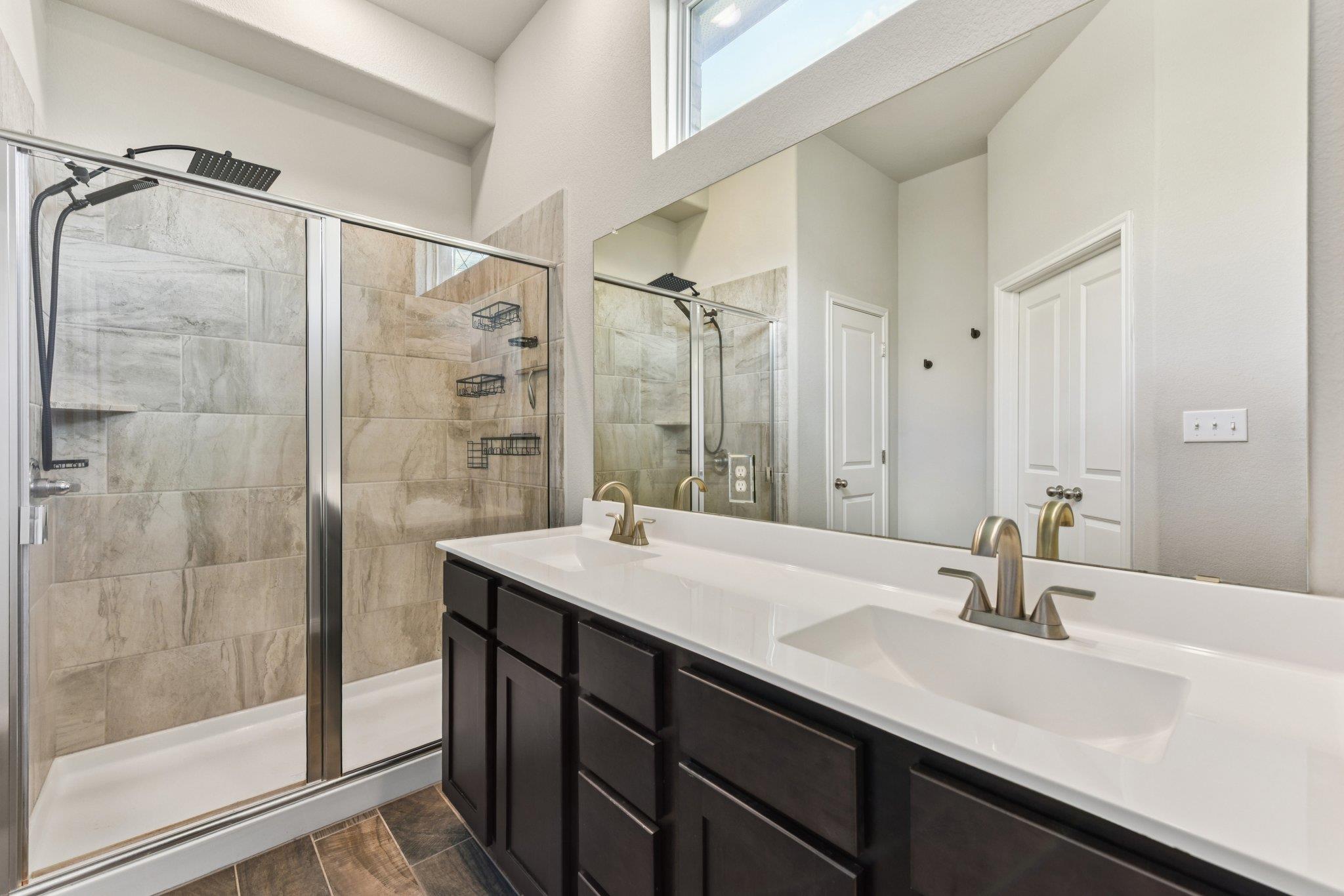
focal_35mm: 14
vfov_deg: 81.2
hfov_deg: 104.2
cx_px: 672
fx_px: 523
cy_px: 448
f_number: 8
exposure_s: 1/8
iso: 360
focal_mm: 14
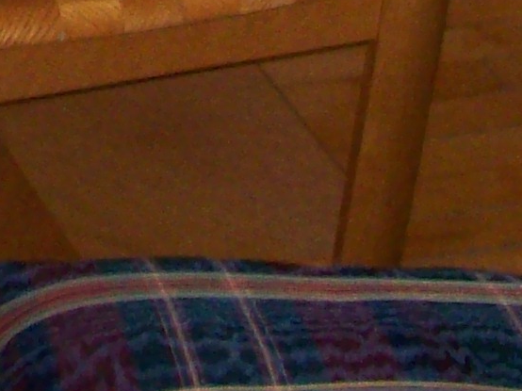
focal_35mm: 185
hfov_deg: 10.4
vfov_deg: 7.5
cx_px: -171
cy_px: -535
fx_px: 2789
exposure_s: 1/64
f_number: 2.7
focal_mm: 6
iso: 200
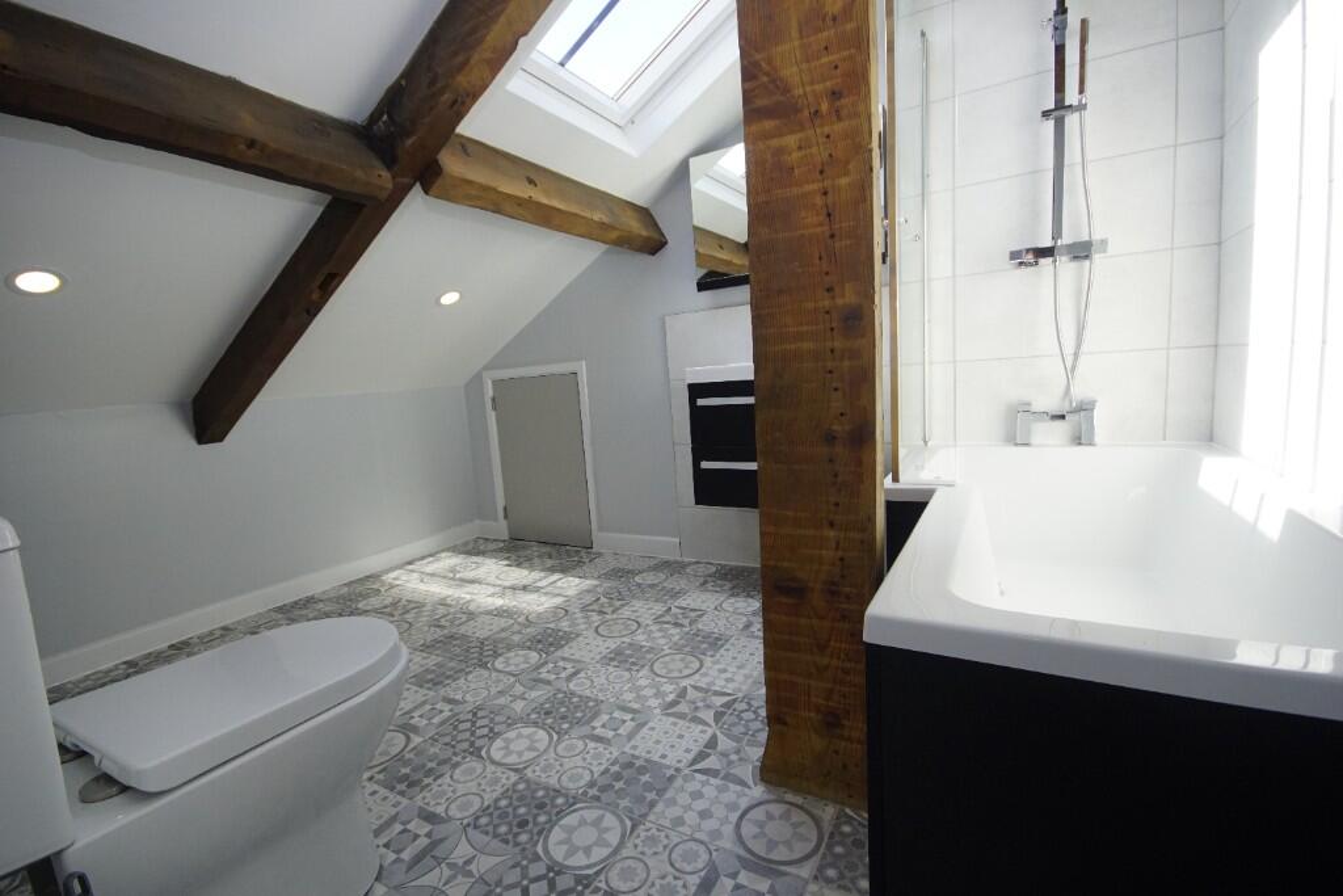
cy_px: 448
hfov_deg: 100.4
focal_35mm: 15
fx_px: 560
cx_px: 672
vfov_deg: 77.3
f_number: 6.3
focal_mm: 10
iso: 800
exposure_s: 1/320
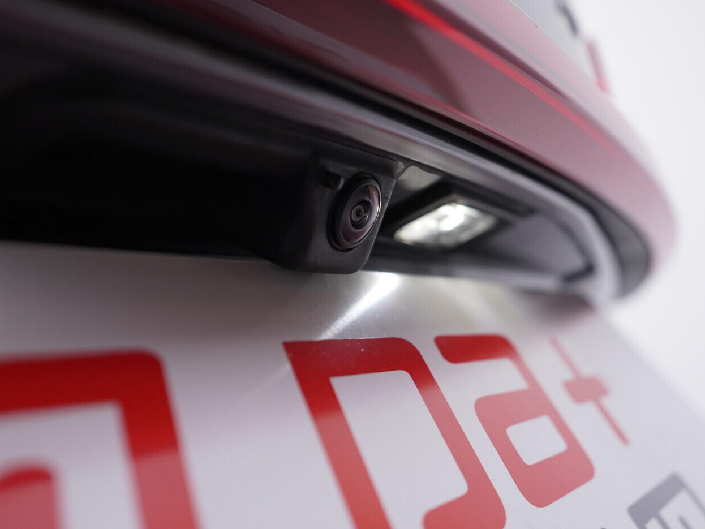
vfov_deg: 36.0
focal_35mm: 40
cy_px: 265
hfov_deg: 46.7
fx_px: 815
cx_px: 324
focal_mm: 24
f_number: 3.5
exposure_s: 1/60
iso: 125
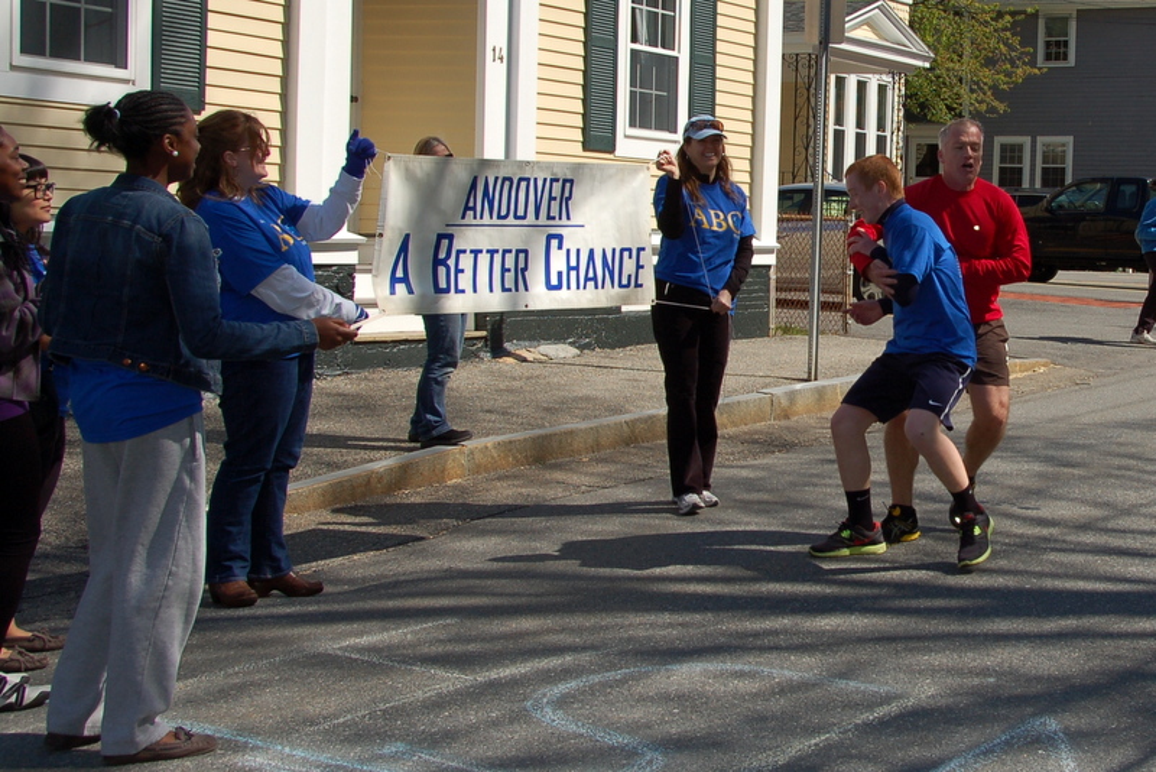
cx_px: 578
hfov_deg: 53.1
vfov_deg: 36.9
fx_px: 1156
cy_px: 386
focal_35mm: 36
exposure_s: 1/500
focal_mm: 24
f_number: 8
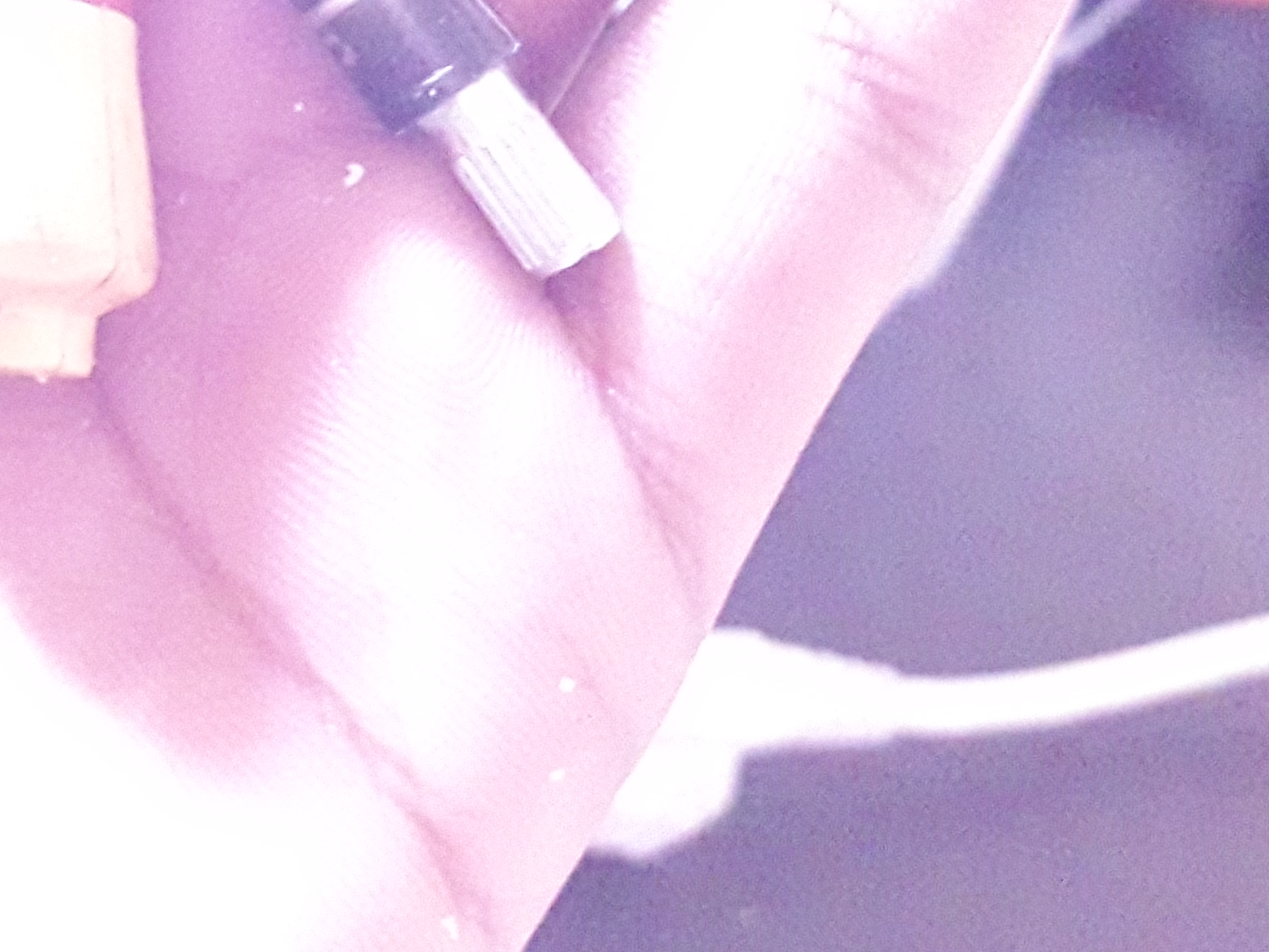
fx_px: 2823
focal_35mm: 77
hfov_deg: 23.8
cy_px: -299
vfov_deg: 17.9
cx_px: -118
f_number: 1.9
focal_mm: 3.7
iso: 800
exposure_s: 1/25
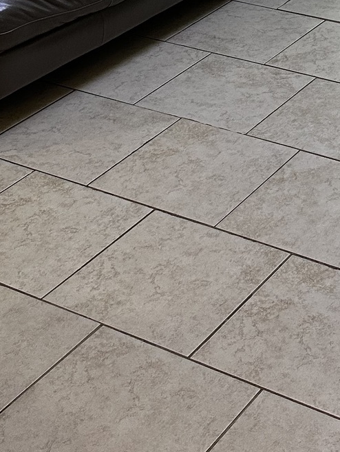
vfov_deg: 20.7
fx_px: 1099
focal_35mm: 84
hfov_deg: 17.1
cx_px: 358
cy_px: -174
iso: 200
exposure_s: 1/120
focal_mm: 6.86
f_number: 1.78
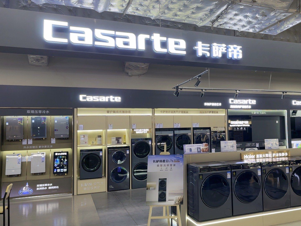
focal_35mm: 24
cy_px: 113
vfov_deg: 56.8
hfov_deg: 71.6
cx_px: 150
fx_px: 209
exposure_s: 1/100
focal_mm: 6.86
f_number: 1.78
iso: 200
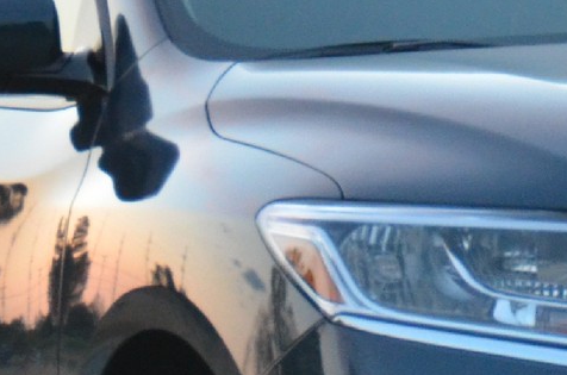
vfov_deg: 1.4
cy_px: 145
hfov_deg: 2.2
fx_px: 14865
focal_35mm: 946
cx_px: 553
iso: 1600
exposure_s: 1/60
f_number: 5.3
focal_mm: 120
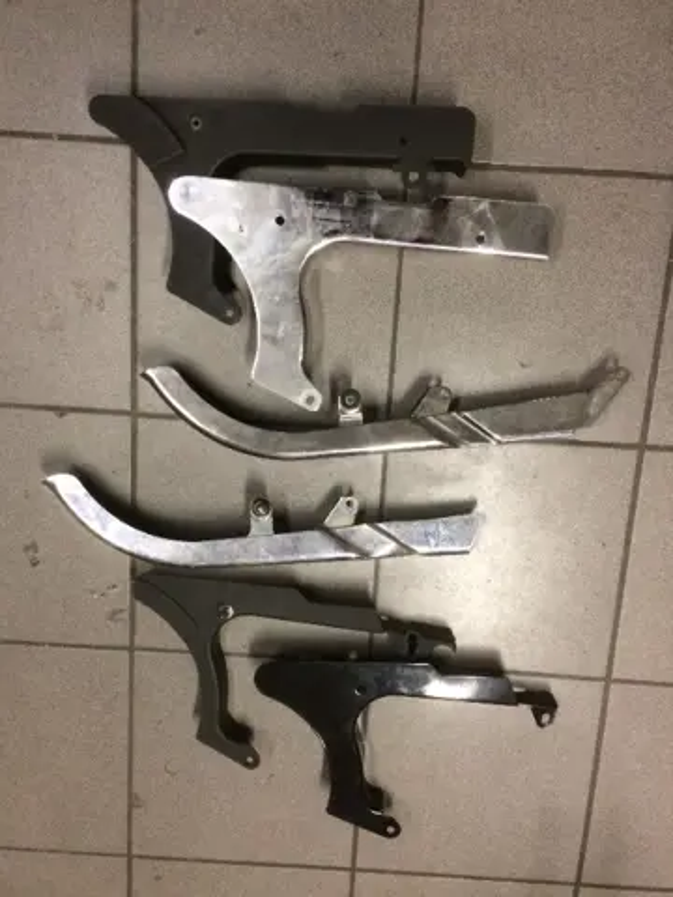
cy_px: 448
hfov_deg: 48.2
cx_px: 336
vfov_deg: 61.7
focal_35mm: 29
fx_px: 752
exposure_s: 1/33
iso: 200
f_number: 2.2
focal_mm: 4.15
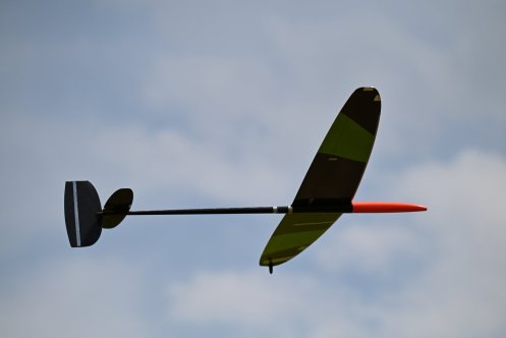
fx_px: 3797
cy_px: 169
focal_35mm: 270
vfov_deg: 5.1
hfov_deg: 7.6
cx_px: 253
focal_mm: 270
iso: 320
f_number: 7.1
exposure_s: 1/3200
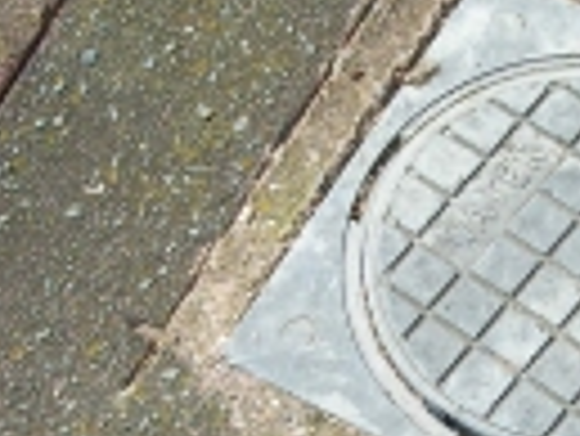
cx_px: 513
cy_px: 346
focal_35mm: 141
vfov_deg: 10.5
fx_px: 2365
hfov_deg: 13.9
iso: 50
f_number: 3.2
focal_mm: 6.3
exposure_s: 1/570
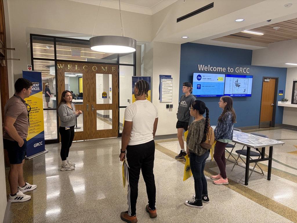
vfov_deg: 53.1
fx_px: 223
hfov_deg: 67.3
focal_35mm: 26
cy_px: 112
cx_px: 148
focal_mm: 5.96
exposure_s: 1/60
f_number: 1.6
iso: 100
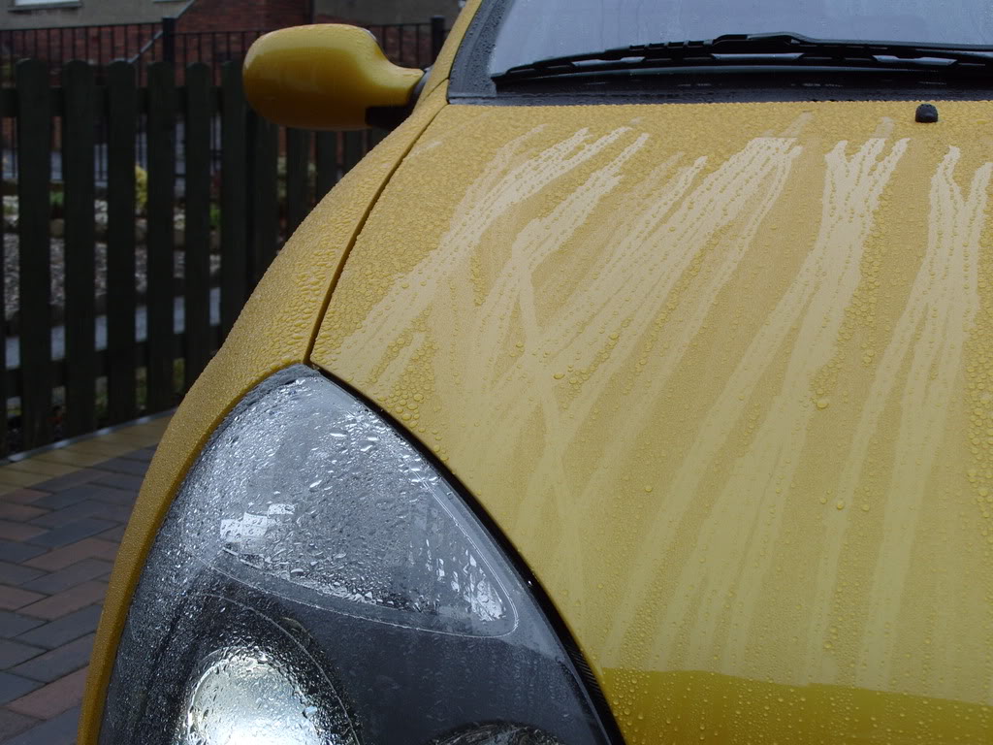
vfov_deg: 29.1
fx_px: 1434
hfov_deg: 38.2
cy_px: 372
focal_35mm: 50
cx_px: 496
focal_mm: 11.1
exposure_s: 1/180
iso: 80
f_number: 4
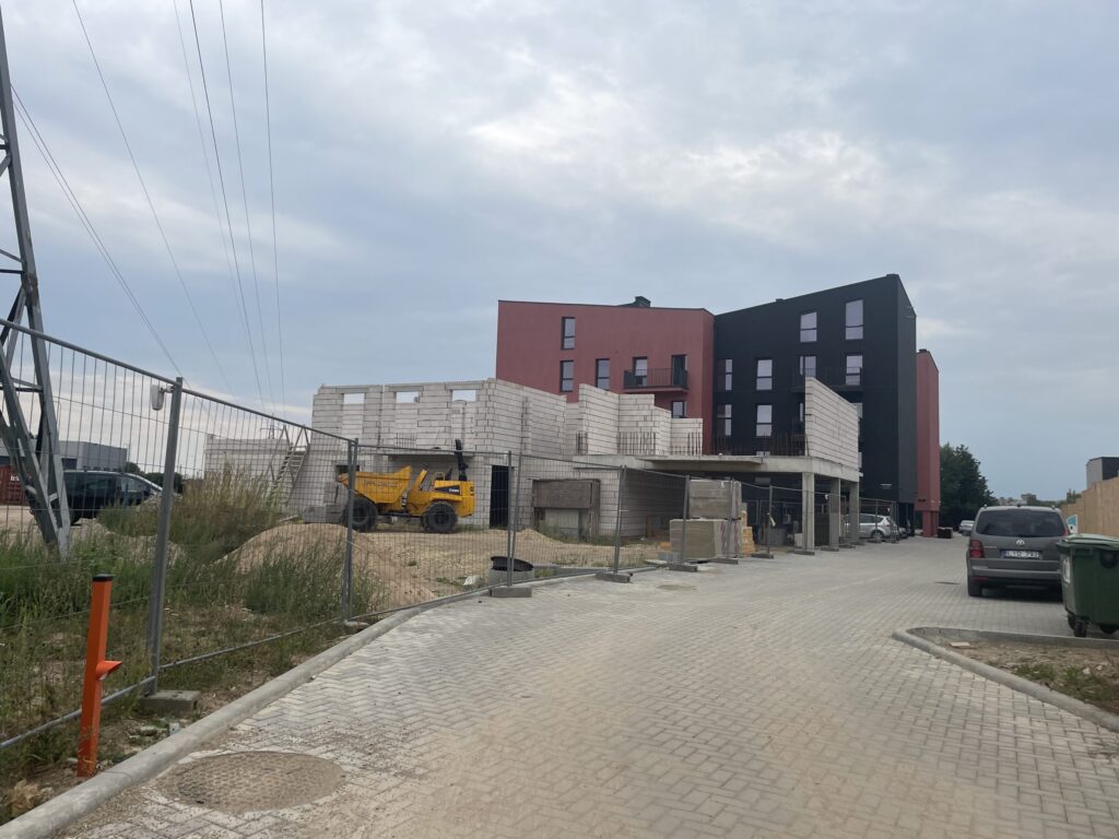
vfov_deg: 53.1
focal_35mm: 26
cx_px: 560
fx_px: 840
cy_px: 420
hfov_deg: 67.3
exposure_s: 1/3300
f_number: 1.6
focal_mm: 4.2
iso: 32
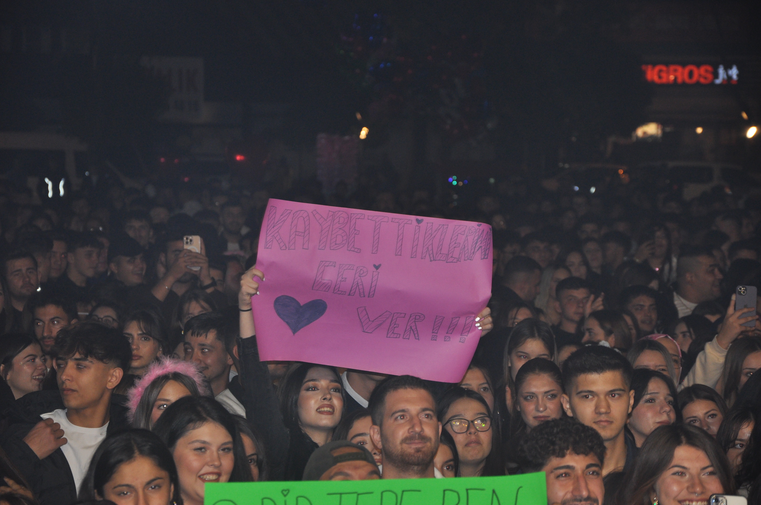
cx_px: 380
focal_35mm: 138
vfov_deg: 9.9
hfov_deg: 14.9
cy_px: 252
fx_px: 2914
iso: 640
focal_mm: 92
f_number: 5.6
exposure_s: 1/60
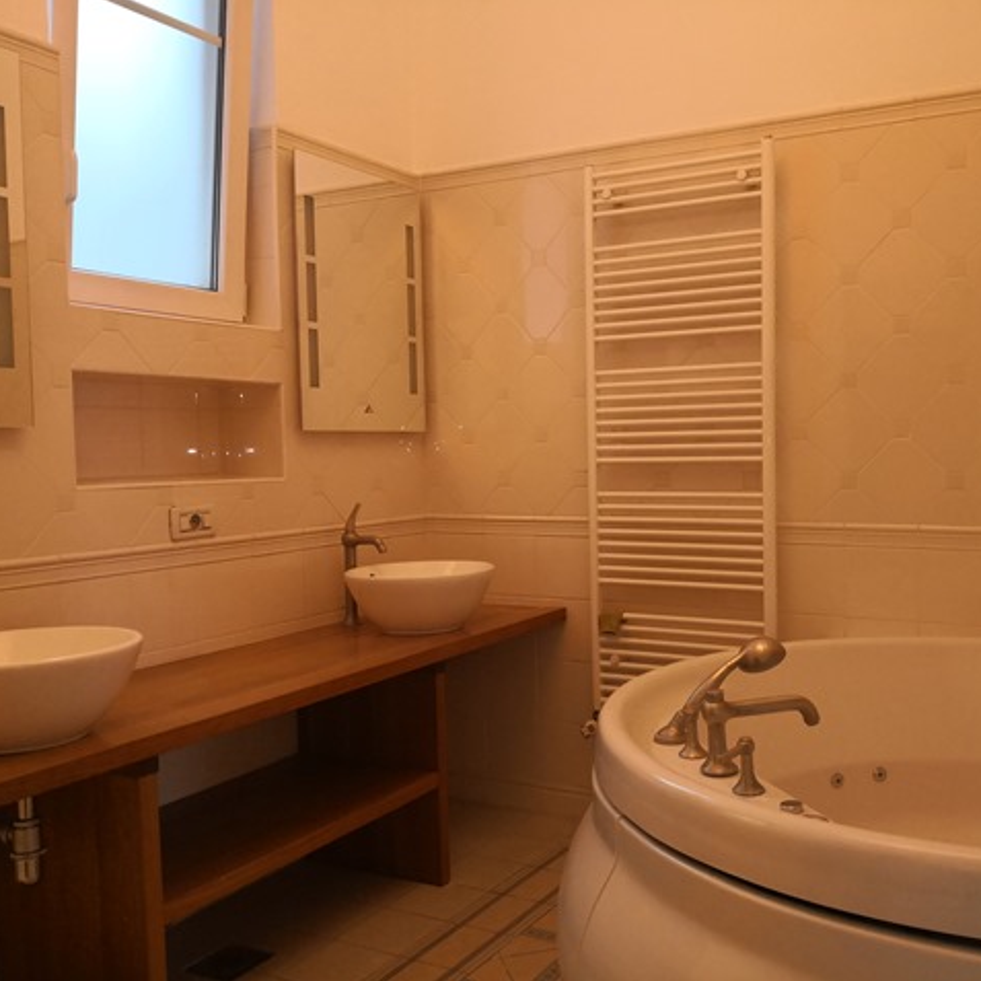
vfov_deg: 51.1
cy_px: 489
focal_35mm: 32
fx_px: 1026
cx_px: 580
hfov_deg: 50.8
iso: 160
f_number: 1.6
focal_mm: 3.95
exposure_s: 1/33.3
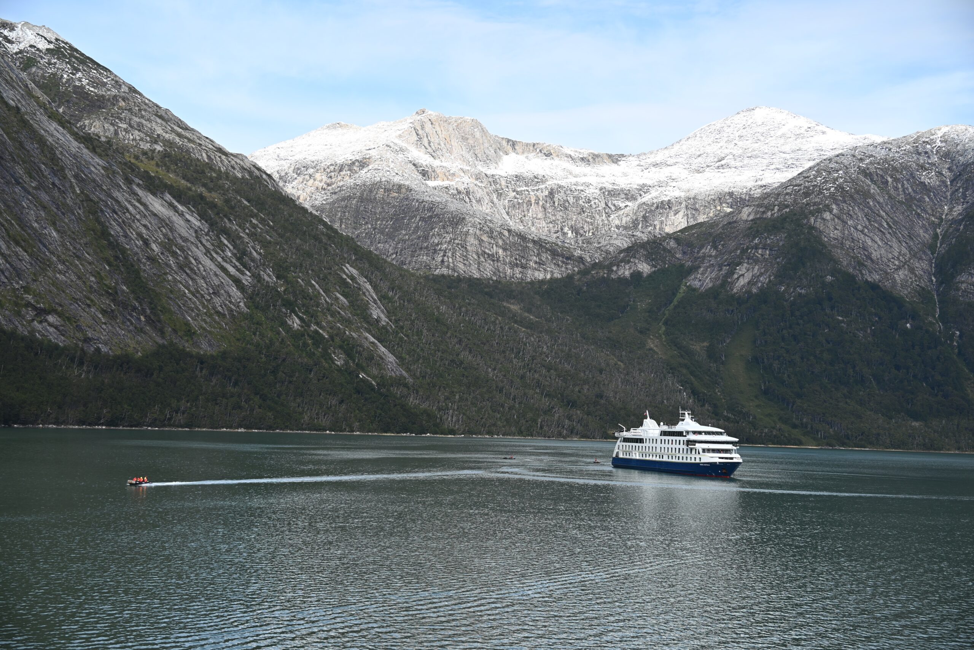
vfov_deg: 28.7
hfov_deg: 41.9
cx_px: 487
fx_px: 1272
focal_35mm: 47
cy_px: 325
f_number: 6.3
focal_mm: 47
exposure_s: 1/320
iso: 100
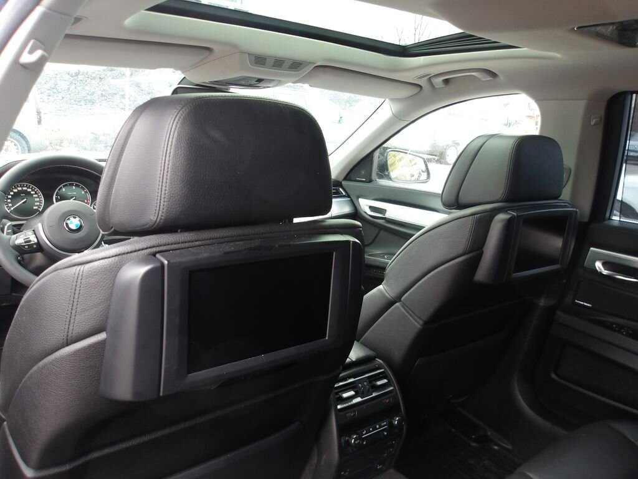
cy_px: 240
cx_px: 319
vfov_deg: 51.4
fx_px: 498
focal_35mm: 27
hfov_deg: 65.3
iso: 129
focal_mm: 4.9
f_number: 3
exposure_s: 1/30
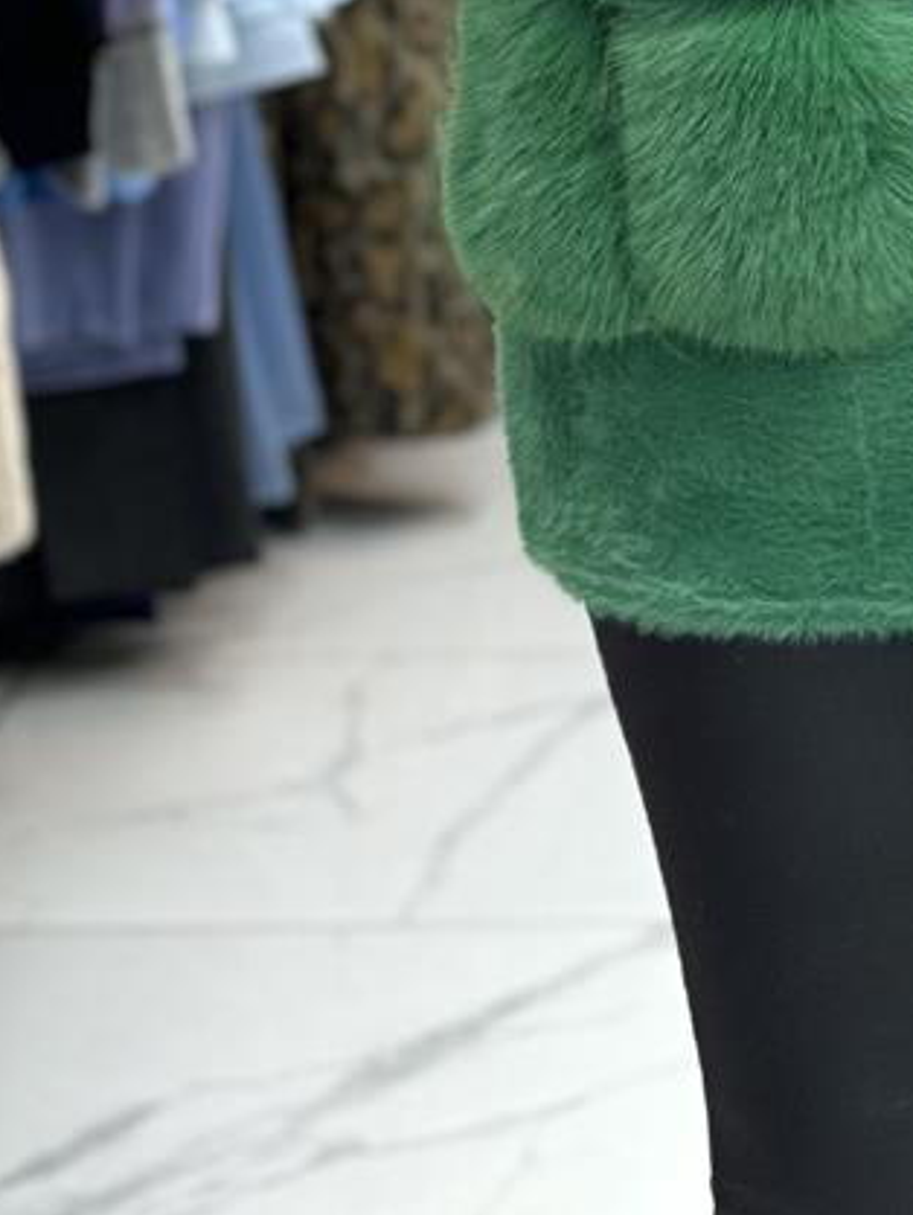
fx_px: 5375
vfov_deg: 12.2
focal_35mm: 153
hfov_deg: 9.5
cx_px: 1201
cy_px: -696
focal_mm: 6.76
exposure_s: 1/50
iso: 100
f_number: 1.78
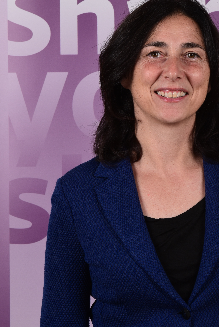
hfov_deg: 9.9
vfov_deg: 14.7
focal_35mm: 139
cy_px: 125
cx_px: 156
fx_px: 1267
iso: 250
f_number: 13
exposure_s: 1/125
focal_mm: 70
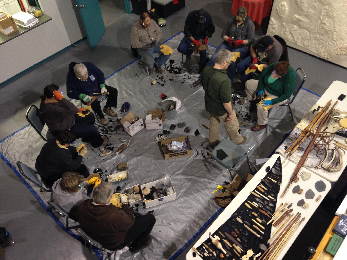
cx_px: 174
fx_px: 331
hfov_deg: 55.4
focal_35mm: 33
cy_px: 130
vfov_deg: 42.9
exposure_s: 1/20
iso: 160
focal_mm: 4.12
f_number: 2.4
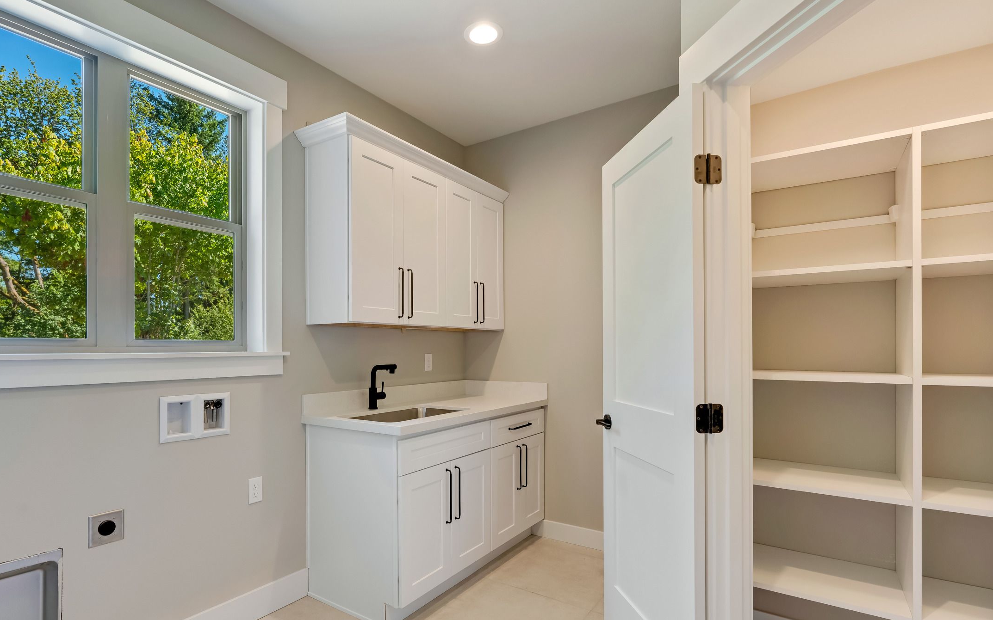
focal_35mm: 19
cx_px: 439
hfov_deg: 87.6
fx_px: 514
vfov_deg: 62.0
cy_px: 347
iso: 400
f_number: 9
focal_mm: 16
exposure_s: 1/250
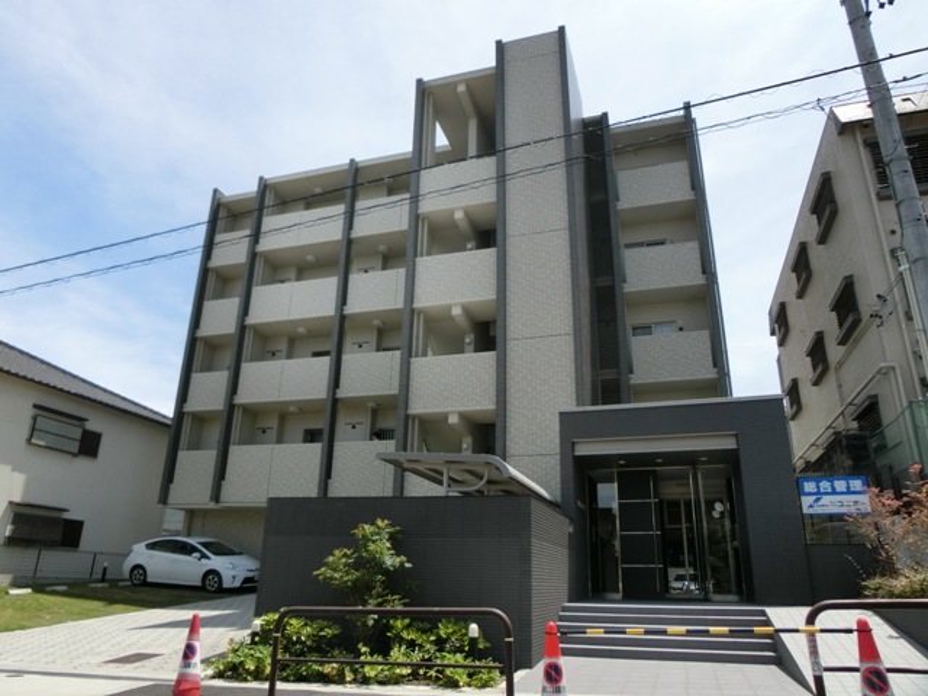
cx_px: 464
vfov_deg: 54.9
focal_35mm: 25
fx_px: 670
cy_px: 348
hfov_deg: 69.4
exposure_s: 1/1000
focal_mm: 4.5
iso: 80
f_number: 3.5
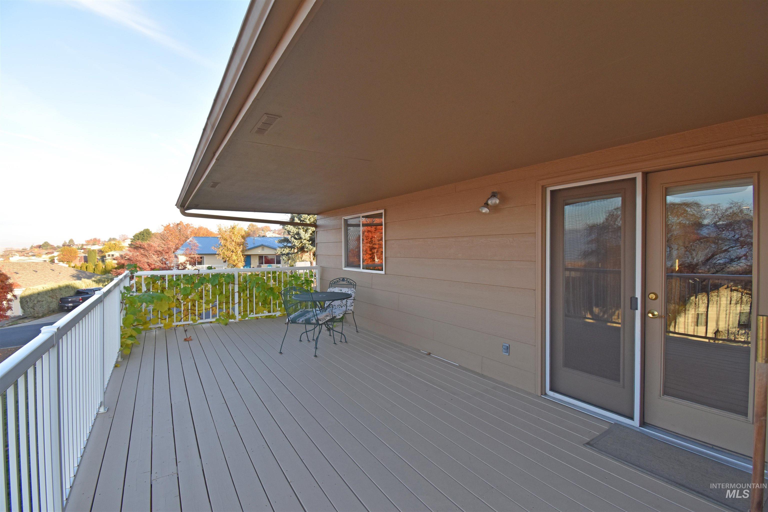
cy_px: 256
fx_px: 320
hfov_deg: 100.4
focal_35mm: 15
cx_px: 384
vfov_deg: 77.3
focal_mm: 10
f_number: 7.1
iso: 400
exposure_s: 1/200
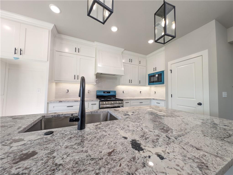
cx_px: 116
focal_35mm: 12
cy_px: 88
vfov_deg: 94.6
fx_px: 81
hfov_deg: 110.5
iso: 57
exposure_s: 1/60
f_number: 1.95
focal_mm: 2.23
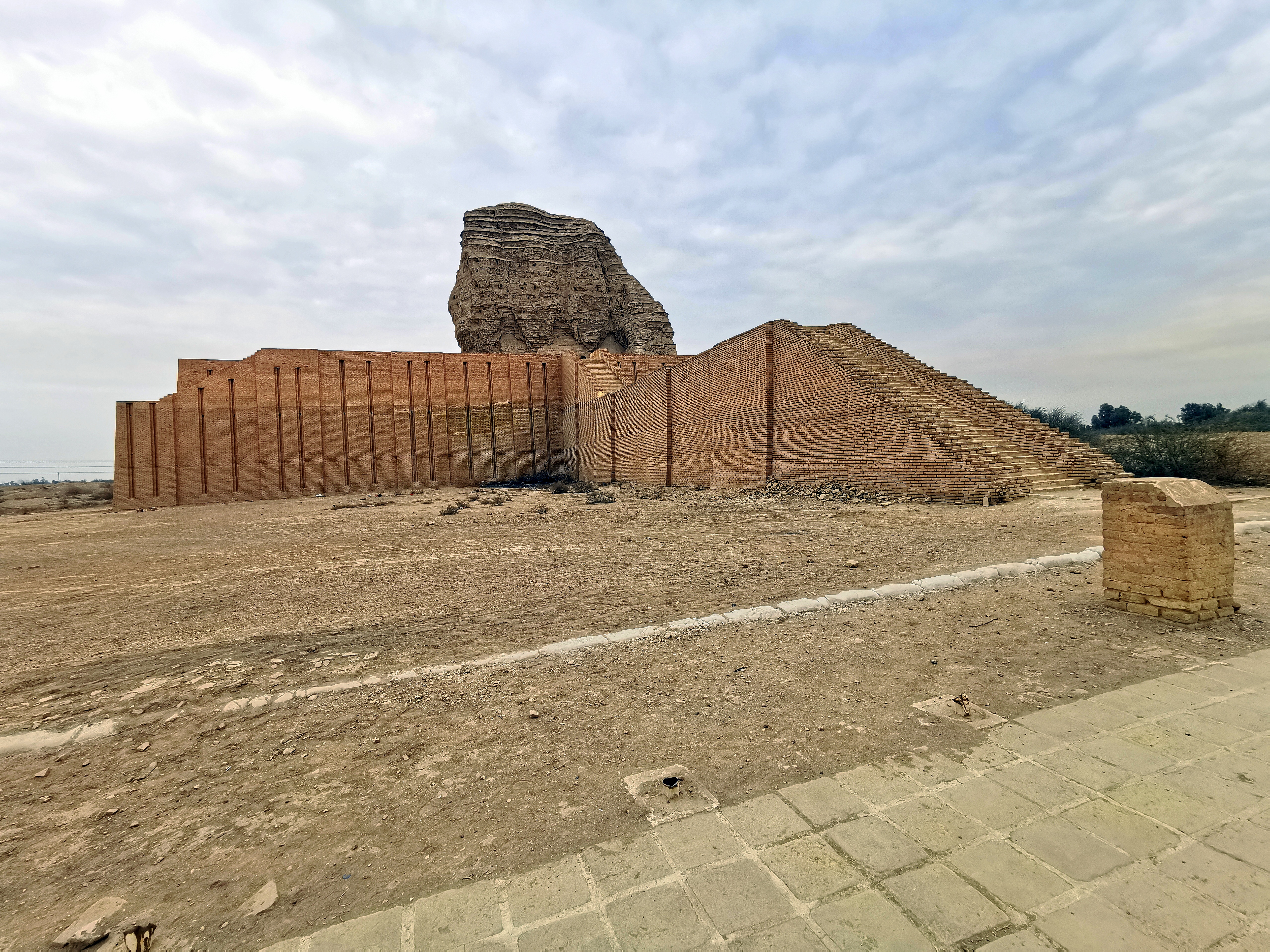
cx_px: 635
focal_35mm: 16
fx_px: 587
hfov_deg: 94.5
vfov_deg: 78.1
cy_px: 476
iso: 50
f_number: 2.2
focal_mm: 2.35
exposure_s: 1/505
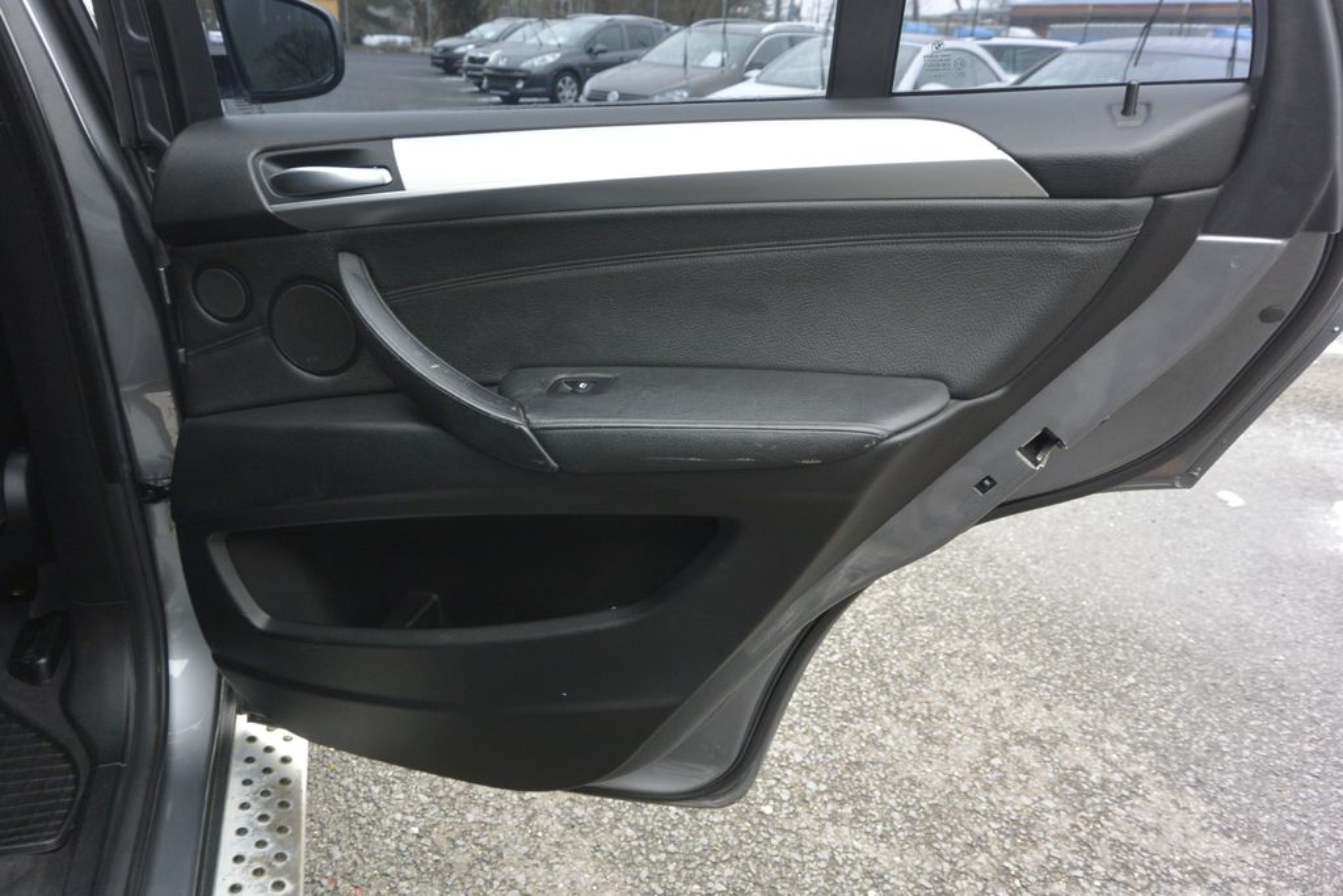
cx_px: 672
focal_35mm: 27
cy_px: 448
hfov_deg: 67.4
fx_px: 1007
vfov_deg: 47.9
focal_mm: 10
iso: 220
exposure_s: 1/125
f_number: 3.5
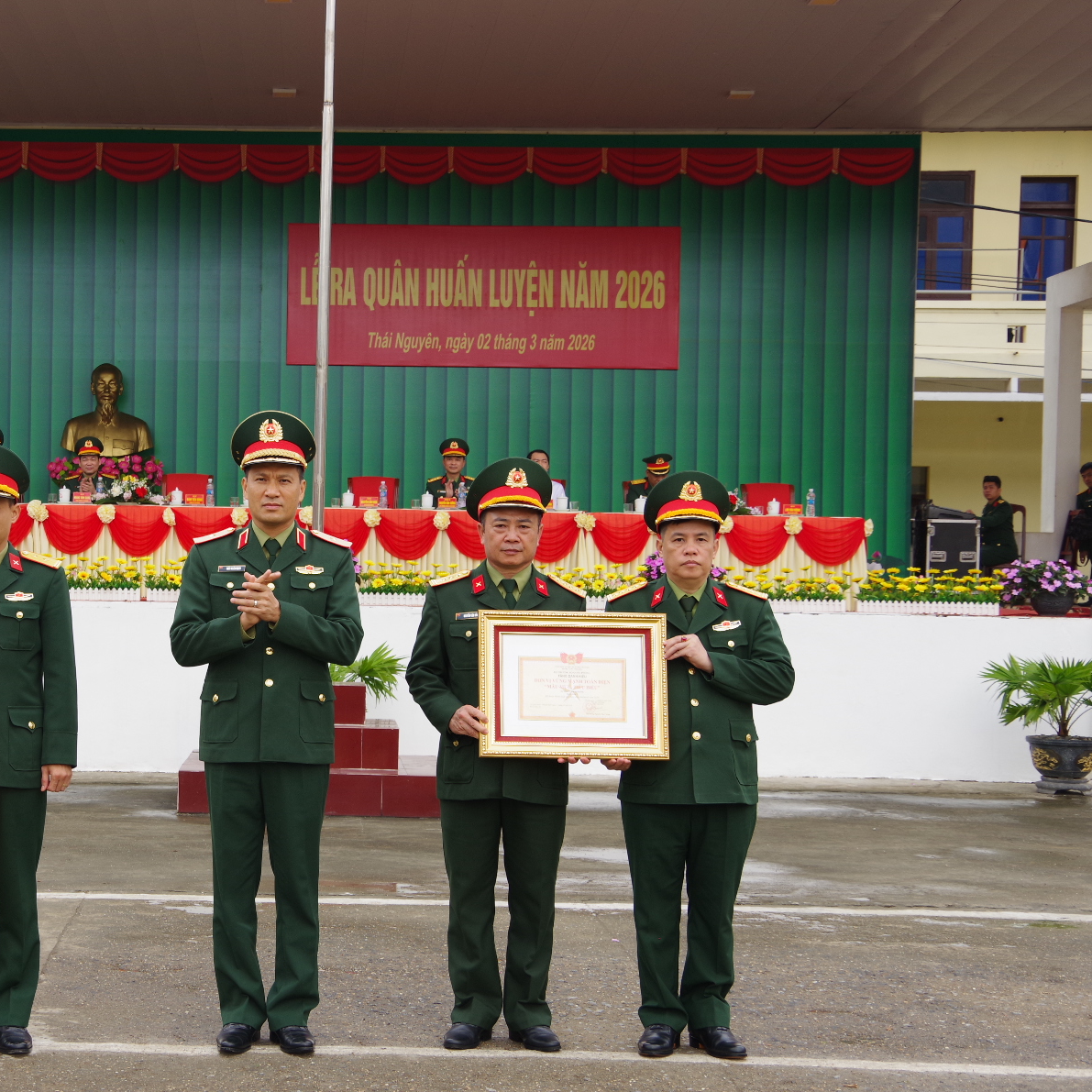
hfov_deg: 26.8
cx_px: 230
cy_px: 574
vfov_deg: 27.3
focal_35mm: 63
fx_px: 2248
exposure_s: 1/125
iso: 200
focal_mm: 31
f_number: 5.6
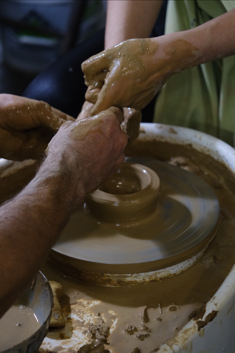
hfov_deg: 11.4
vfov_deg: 17.1
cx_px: 118
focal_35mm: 120
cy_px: 176
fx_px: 1175
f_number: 4
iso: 2500
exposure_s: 1/60
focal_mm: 80
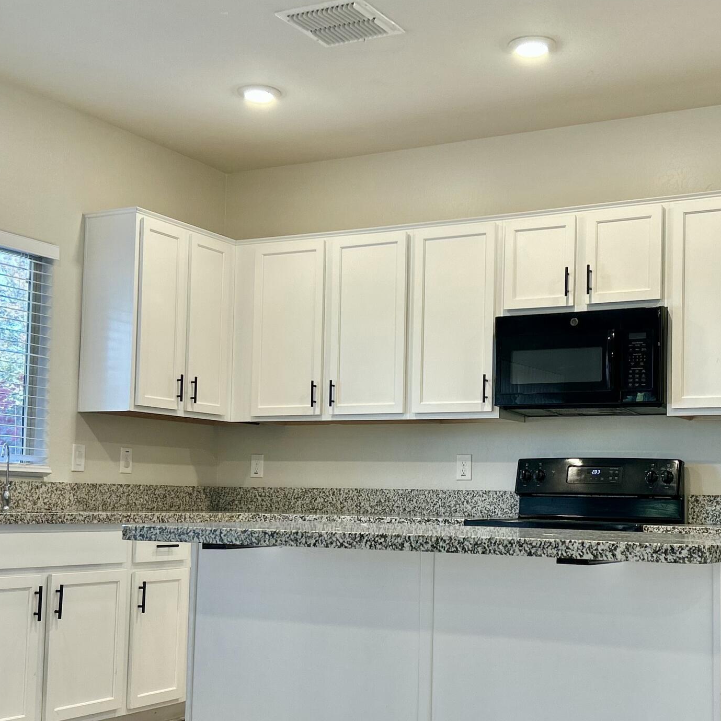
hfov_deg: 33.9
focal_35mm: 50
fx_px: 1178
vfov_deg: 34.0
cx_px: 425
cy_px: 414
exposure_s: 1/120
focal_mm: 5.7
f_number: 1.5
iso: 40
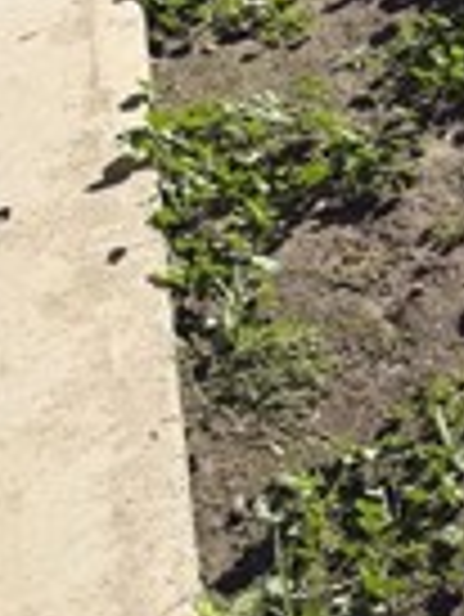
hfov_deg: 11.8
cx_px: 933
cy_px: -607
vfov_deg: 14.6
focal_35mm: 112
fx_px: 1999
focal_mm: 6.76
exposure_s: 1/3953
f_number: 1.78
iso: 80
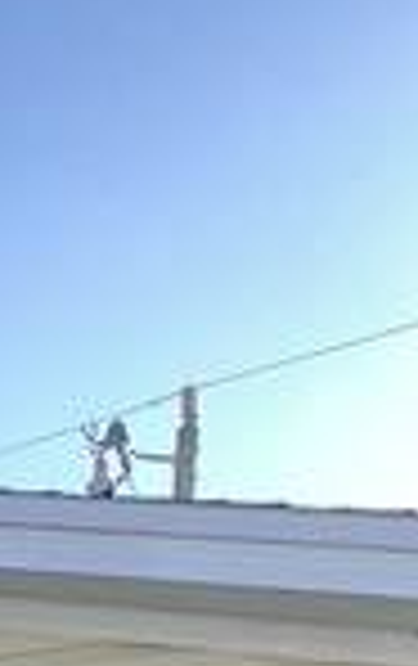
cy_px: 1260
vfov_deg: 13.1
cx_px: -512
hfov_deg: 8.6
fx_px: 2578
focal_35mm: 142
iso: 25
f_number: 2.4
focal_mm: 3.3
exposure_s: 1/799
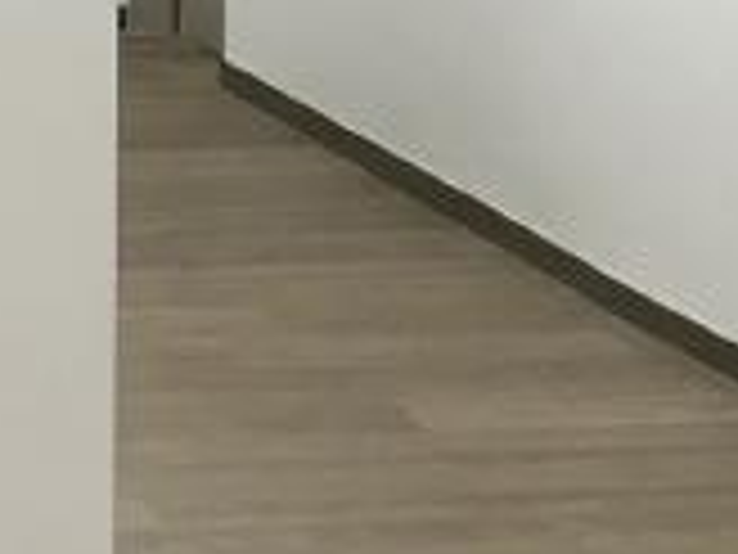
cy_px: -185
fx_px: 4818
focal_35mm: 226
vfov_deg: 6.5
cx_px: 756
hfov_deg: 8.7
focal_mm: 4.15
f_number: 2.2
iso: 80
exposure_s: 1/33
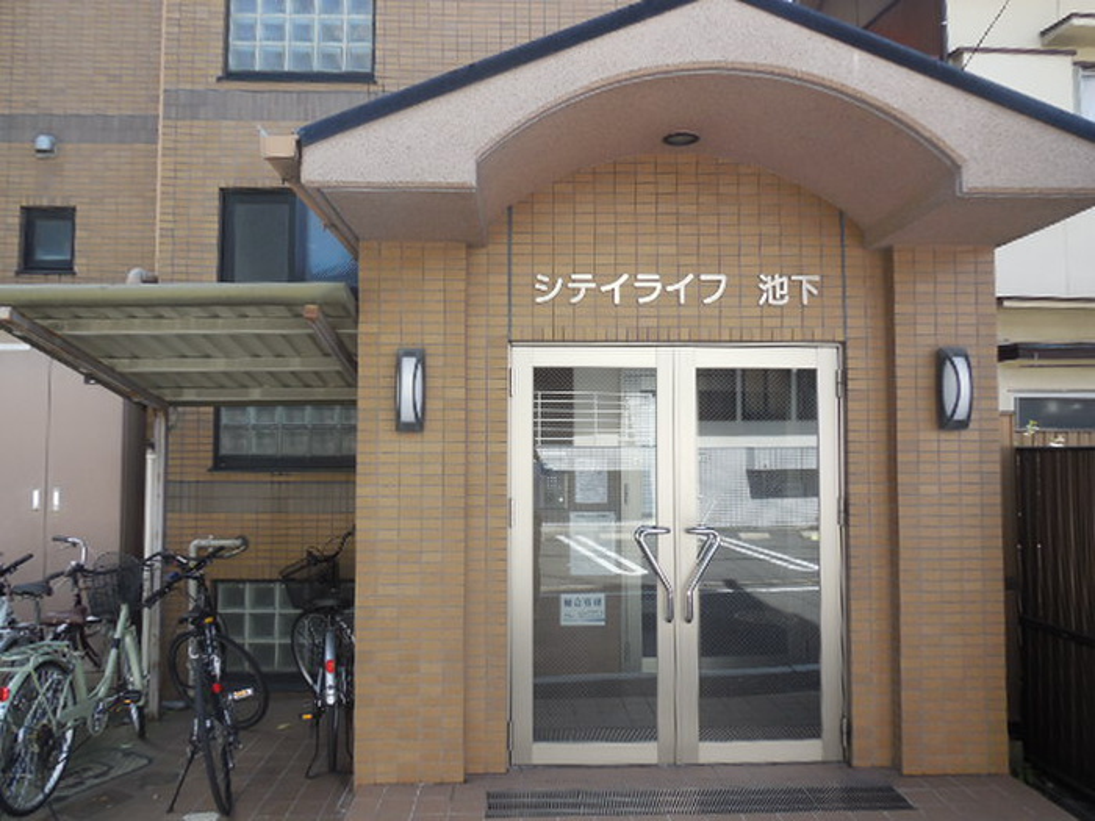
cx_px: 548
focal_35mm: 25
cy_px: 410
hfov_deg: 69.4
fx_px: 791
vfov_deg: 54.9
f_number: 3.1
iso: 125
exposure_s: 1/250
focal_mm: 4.5
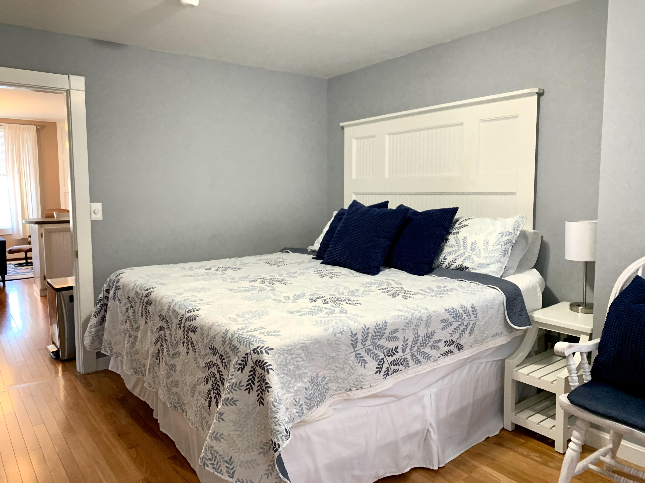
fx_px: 484
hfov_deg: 67.3
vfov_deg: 53.1
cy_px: 242
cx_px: 322
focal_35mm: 26
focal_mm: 4.25
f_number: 1.8
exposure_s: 1/60
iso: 250
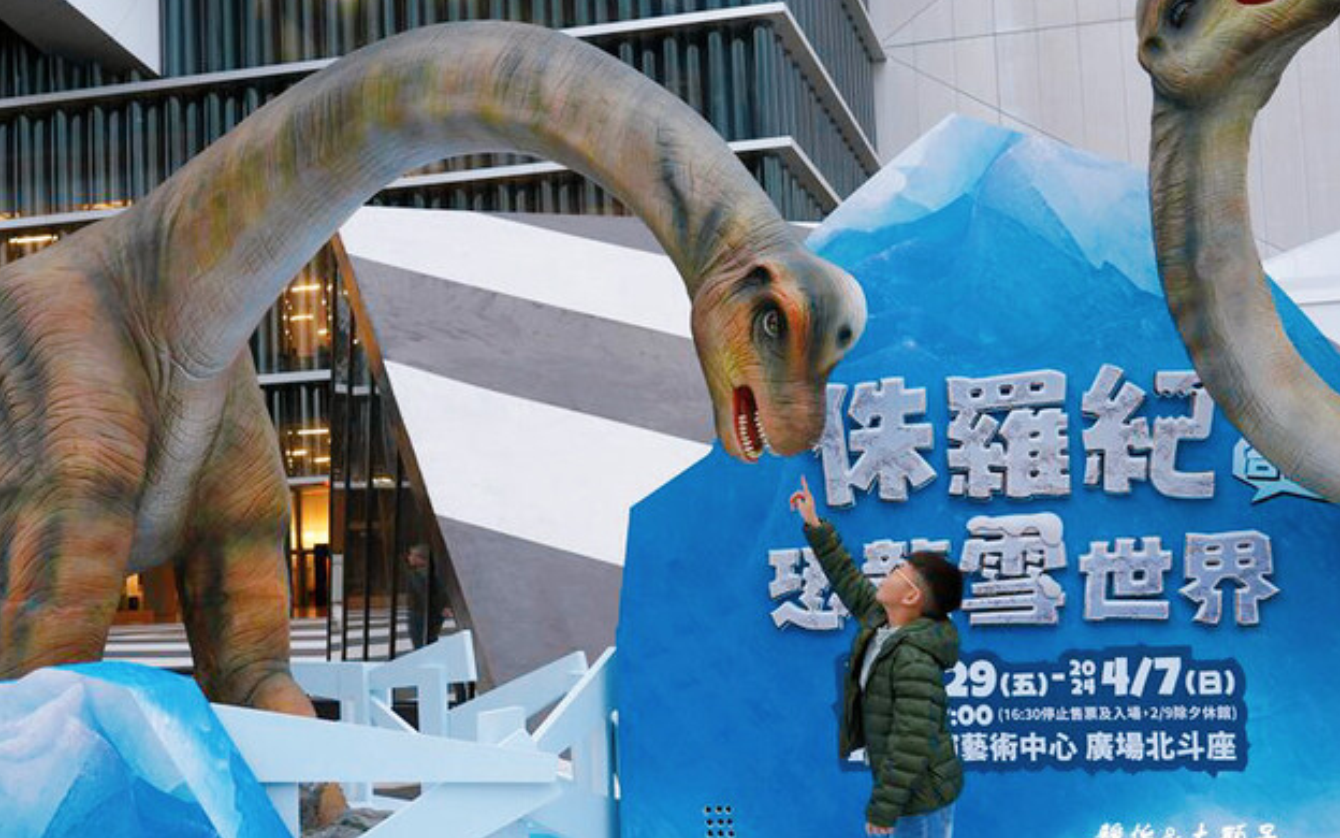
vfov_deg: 29.8
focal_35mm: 43
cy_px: 456
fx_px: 1570
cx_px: 758
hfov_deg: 46.1
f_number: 5
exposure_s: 1/60
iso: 320
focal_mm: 31
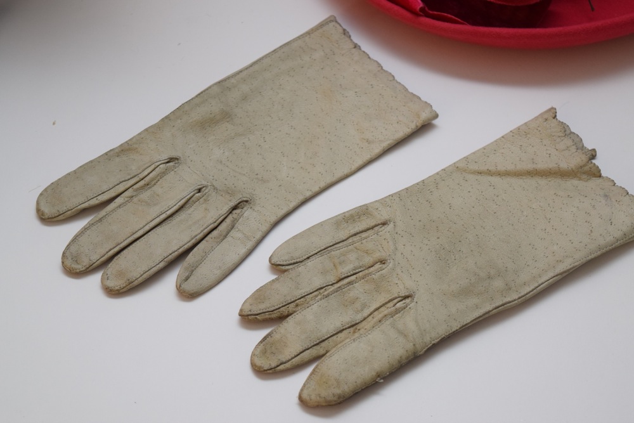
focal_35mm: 82
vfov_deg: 16.6
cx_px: 317
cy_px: 212
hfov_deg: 24.6
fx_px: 1453
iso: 900
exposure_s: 1/60
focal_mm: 55
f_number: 5.6
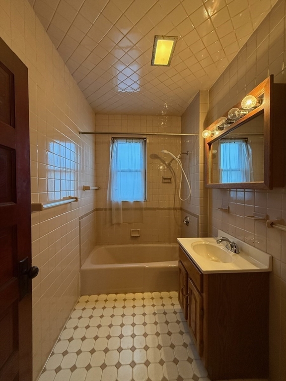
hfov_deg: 85.7
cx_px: 143
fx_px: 154
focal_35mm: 14
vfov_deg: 102.1
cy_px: 190
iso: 640
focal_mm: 2.22
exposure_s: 1/120
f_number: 2.2
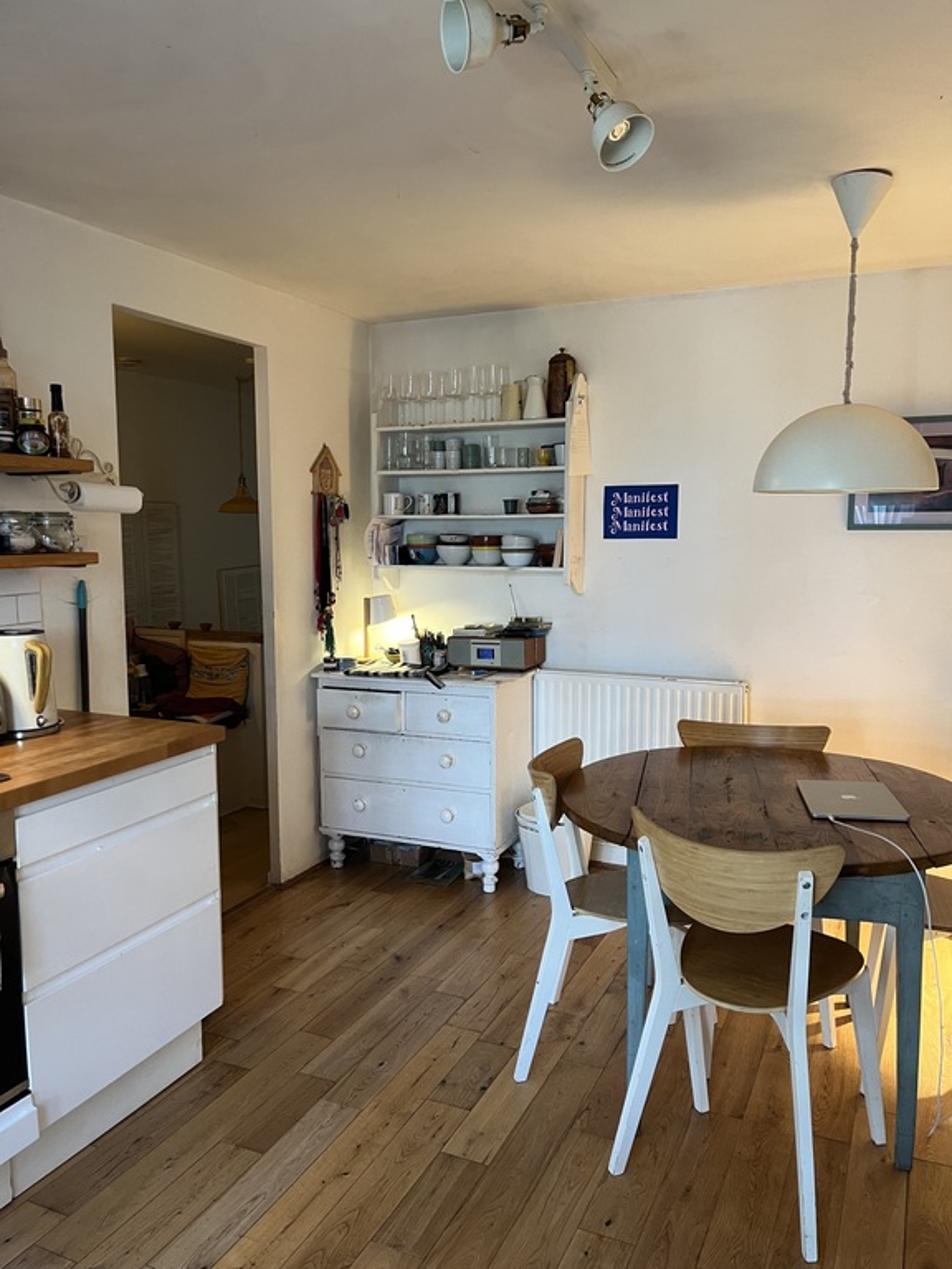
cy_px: 634
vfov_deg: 67.3
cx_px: 476
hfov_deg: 53.1
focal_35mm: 26
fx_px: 953
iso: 125
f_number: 1.6
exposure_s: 1/63
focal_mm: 5.1
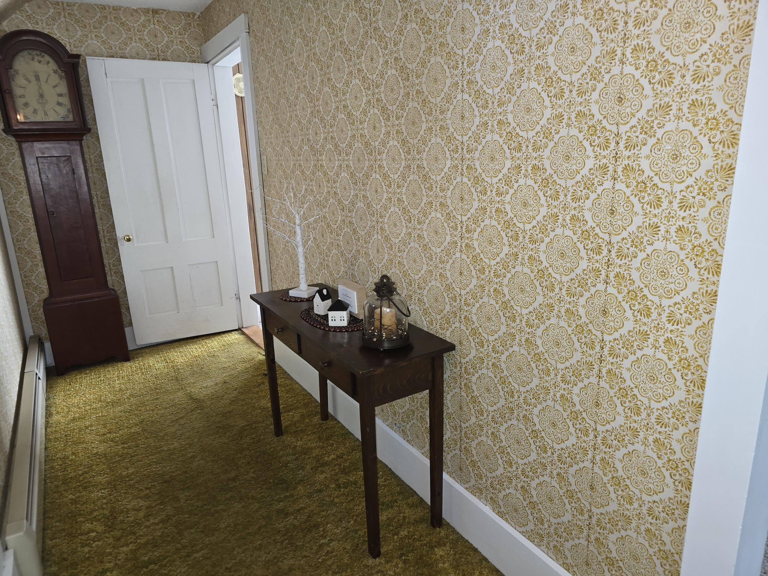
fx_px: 510
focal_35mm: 23
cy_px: 288
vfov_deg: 58.9
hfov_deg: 73.9
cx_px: 384
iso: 160
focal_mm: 6.3
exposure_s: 1/24
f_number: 1.7
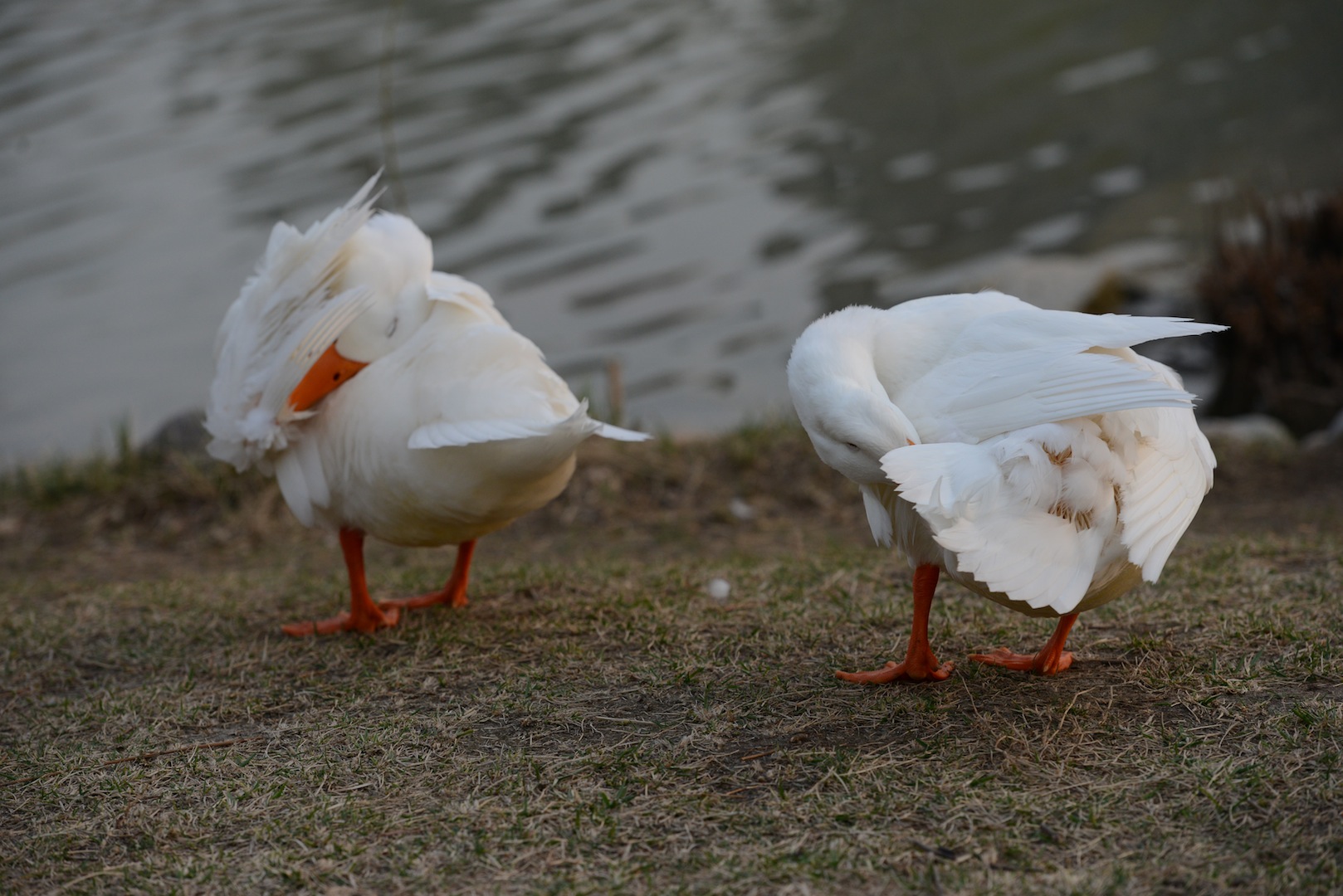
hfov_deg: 13.7
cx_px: 672
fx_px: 5598
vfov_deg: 9.2
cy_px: 448
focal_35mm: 150
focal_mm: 150
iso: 640
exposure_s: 1/1000
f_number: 5
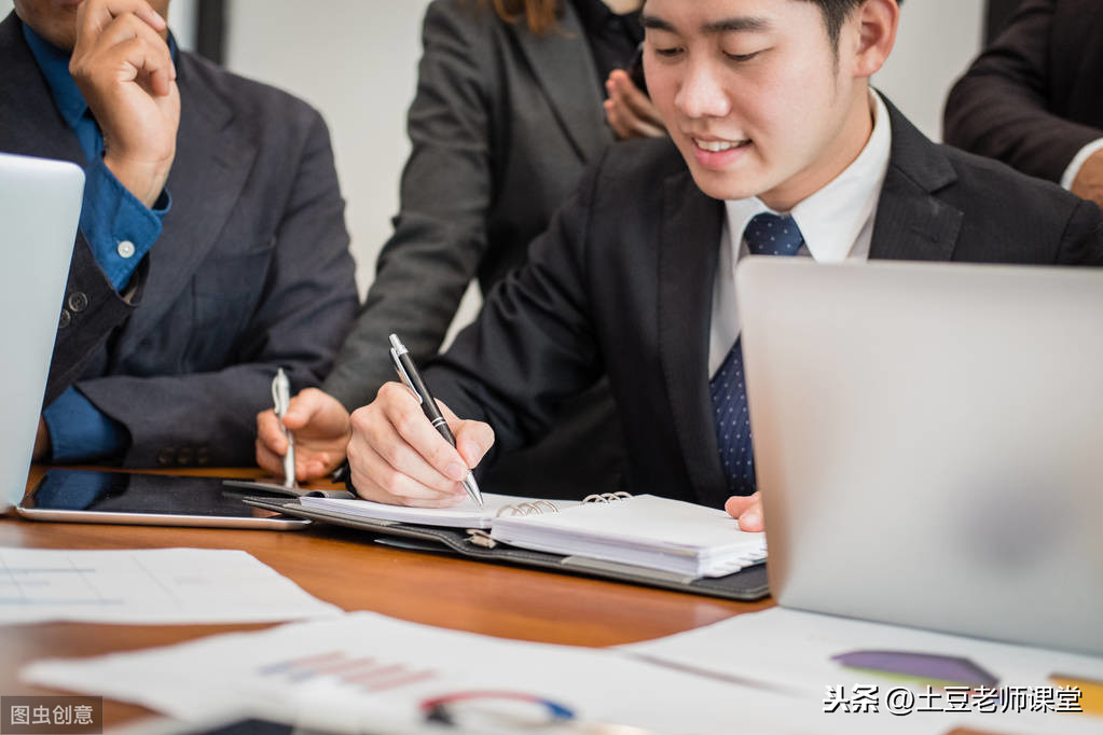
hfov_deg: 37.5
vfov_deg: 25.5
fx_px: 1624
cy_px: 368
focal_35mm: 53
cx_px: 552
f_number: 2
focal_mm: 35
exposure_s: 1/200
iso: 1600
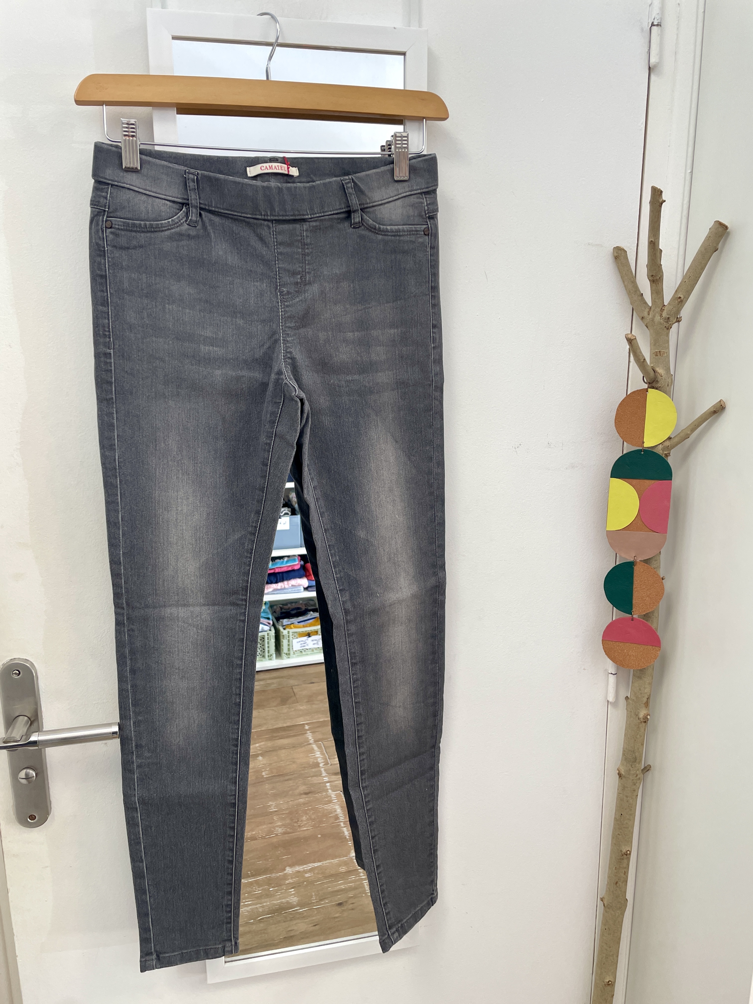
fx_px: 754
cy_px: 502
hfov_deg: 53.1
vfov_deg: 67.3
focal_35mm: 26
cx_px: 376
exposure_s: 1/100
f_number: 1.6
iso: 64
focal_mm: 4.2
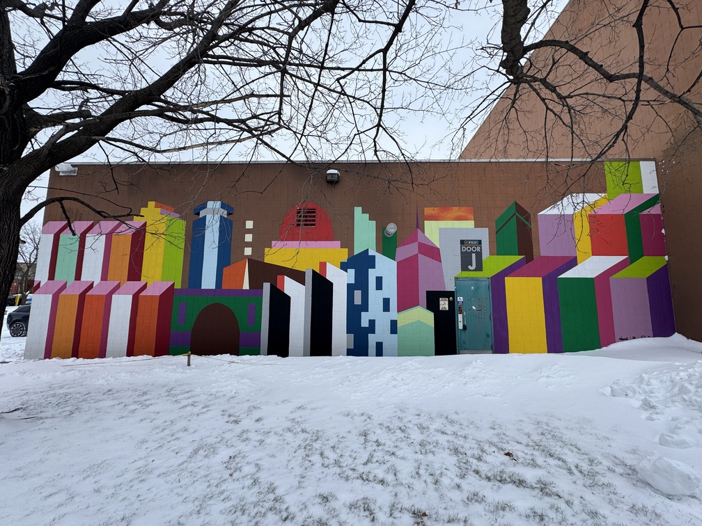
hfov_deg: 102.1
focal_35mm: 14
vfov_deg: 85.7
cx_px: 351
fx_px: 284
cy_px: 263
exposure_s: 1/459
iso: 40
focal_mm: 2.22
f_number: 2.2
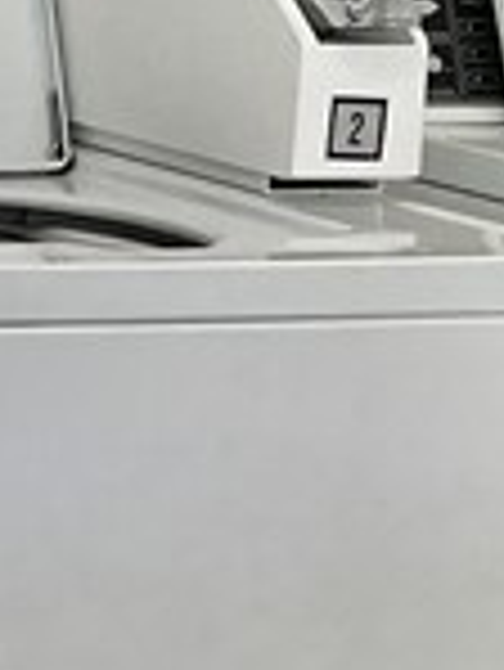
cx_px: -1053
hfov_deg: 7.3
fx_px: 3470
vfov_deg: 10.9
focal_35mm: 179
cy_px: -76
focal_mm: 4.2
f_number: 1.6
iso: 32
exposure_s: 1/156
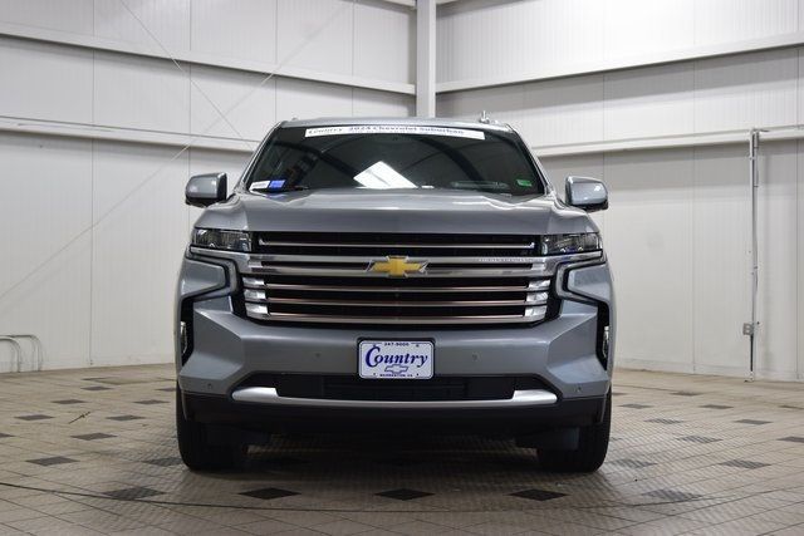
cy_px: 268
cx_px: 402
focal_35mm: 54
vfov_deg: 25.1
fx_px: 1206
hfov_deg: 36.9
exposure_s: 1/20
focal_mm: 36
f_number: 6.3
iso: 400
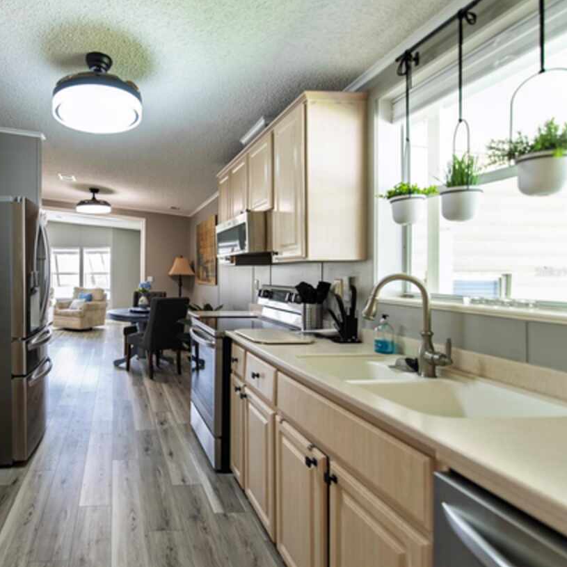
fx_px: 371
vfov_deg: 74.8
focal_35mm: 20
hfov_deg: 69.7
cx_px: 139
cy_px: 272
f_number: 2.8
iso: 100
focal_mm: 15
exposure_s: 1/15
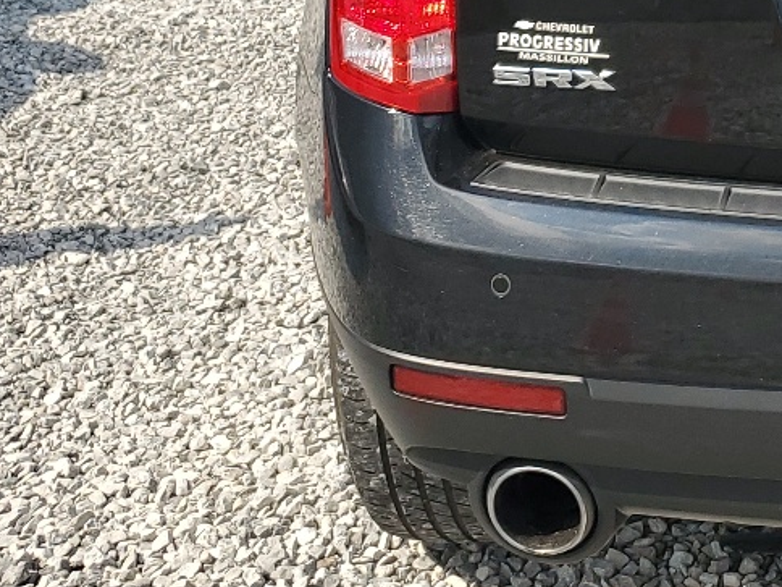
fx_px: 1943
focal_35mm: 86
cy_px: -113
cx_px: 1104
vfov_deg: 16.5
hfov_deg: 20.2
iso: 50
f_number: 1.5
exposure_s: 1/2000
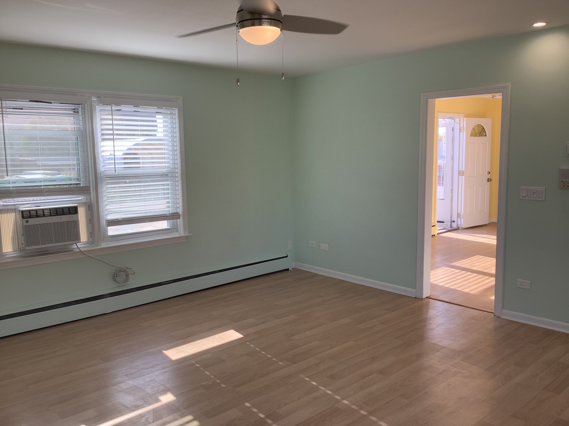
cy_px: 213
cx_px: 284
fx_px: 510
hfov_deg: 58.4
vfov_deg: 45.4
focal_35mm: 31
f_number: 2.4
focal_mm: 3.3
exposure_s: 1/127
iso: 25
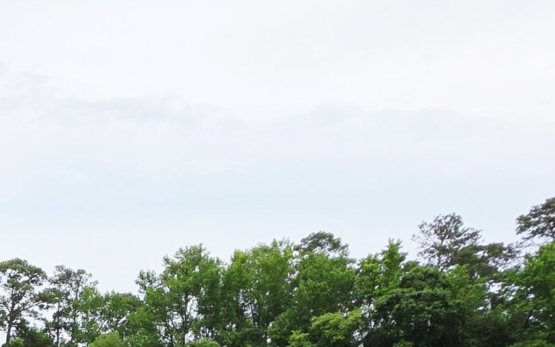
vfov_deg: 19.4
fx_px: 696
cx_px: -94
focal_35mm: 46
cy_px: 654
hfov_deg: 35.3
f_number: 1.9
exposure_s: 1/2000
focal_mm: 2.2
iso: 40
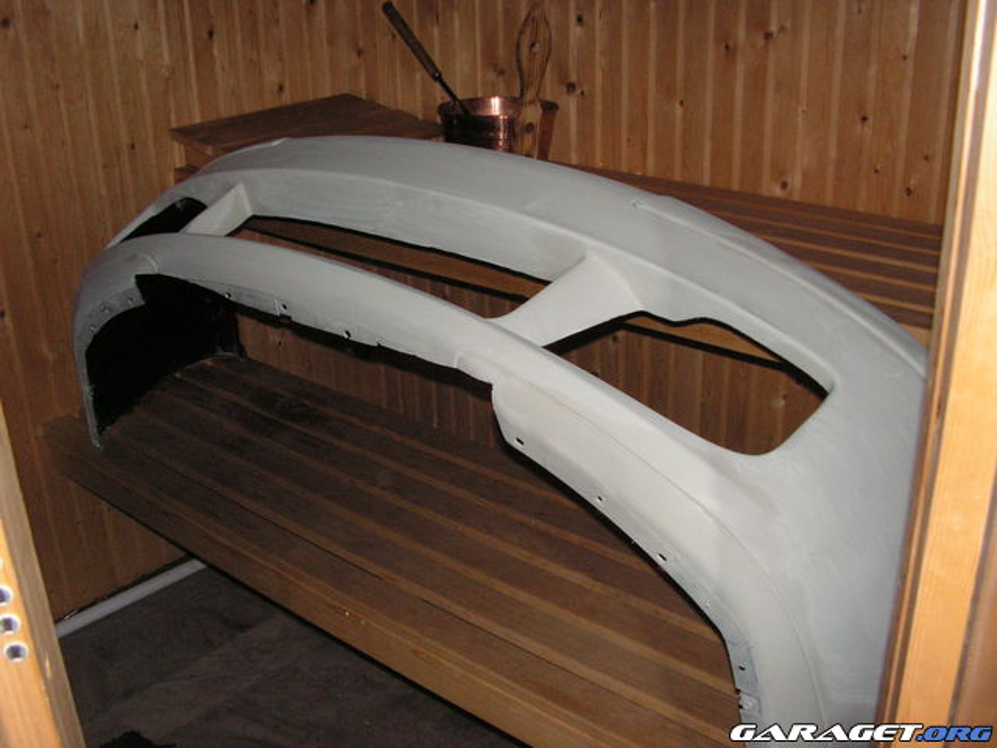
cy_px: 374
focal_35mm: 36
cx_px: 498
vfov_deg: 39.7
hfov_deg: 51.4
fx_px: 1037
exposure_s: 1/40
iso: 160
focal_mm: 6
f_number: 3.2
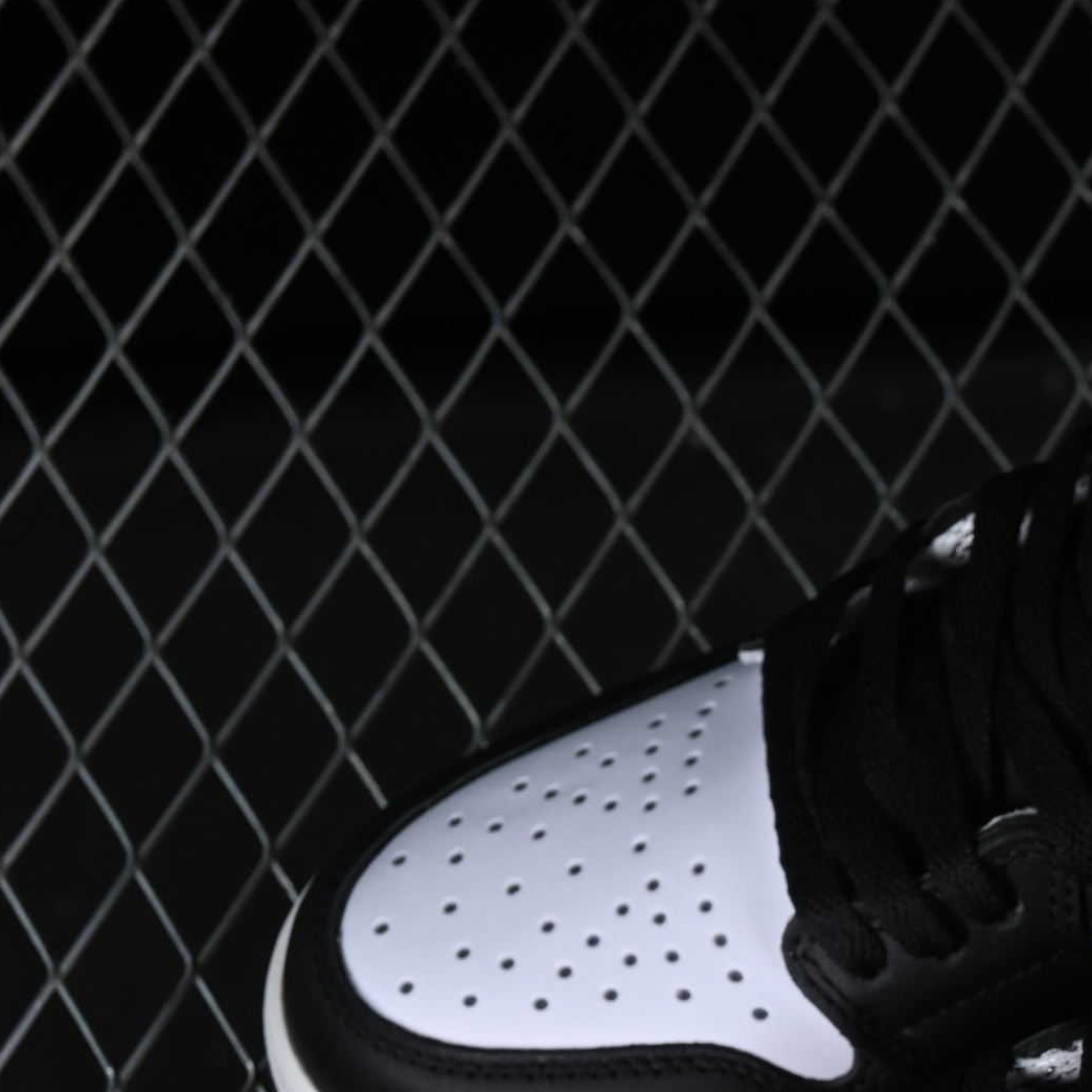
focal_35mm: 170
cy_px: 966
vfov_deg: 10.2
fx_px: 6067
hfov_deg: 10.1
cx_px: 1324
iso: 160
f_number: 7.1
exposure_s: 1/60
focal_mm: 50
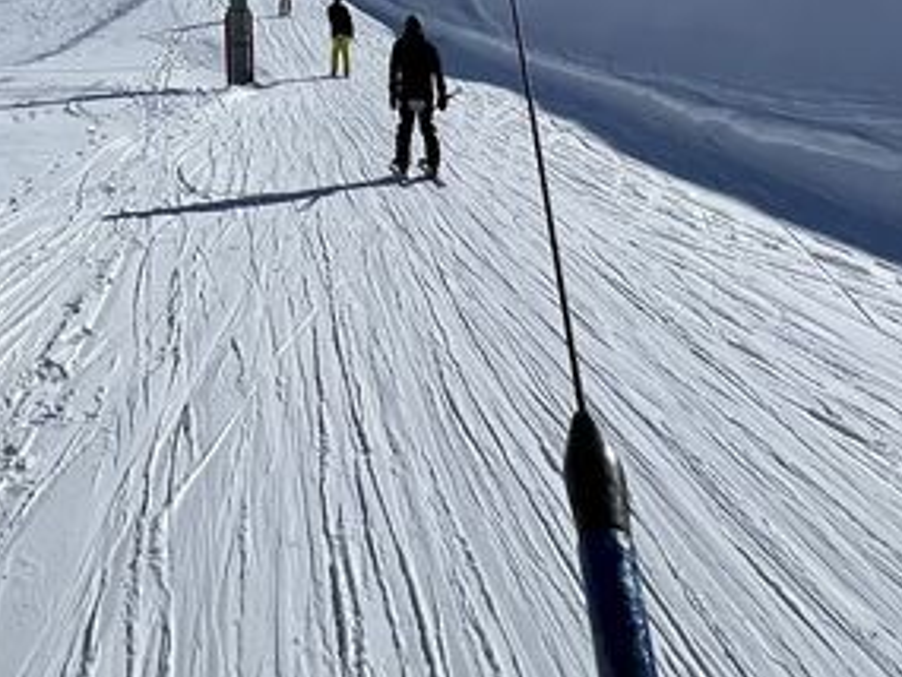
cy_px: -378
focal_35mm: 41
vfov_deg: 25.2
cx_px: 168
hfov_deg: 43.4
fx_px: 1069
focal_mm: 1.57
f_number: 1.8
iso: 40
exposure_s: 1/3922
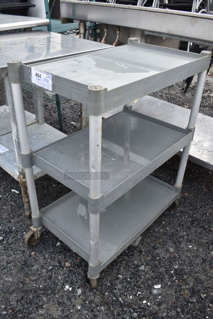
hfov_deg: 42.4
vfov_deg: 60.3
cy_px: 161
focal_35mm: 31
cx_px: 104
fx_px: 275
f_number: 5.6
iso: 360
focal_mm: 20
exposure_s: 1/125
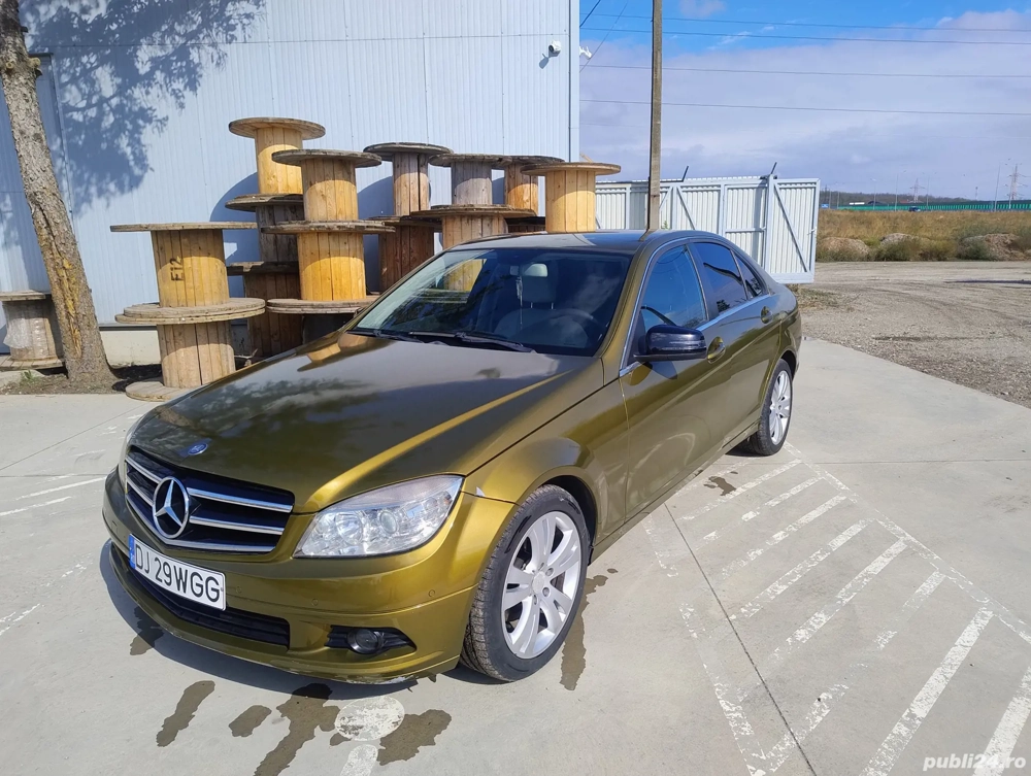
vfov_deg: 56.9
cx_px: 516
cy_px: 388
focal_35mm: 24
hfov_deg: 71.5
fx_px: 716
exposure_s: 1/1553
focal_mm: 5.56
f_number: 1.8
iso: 100
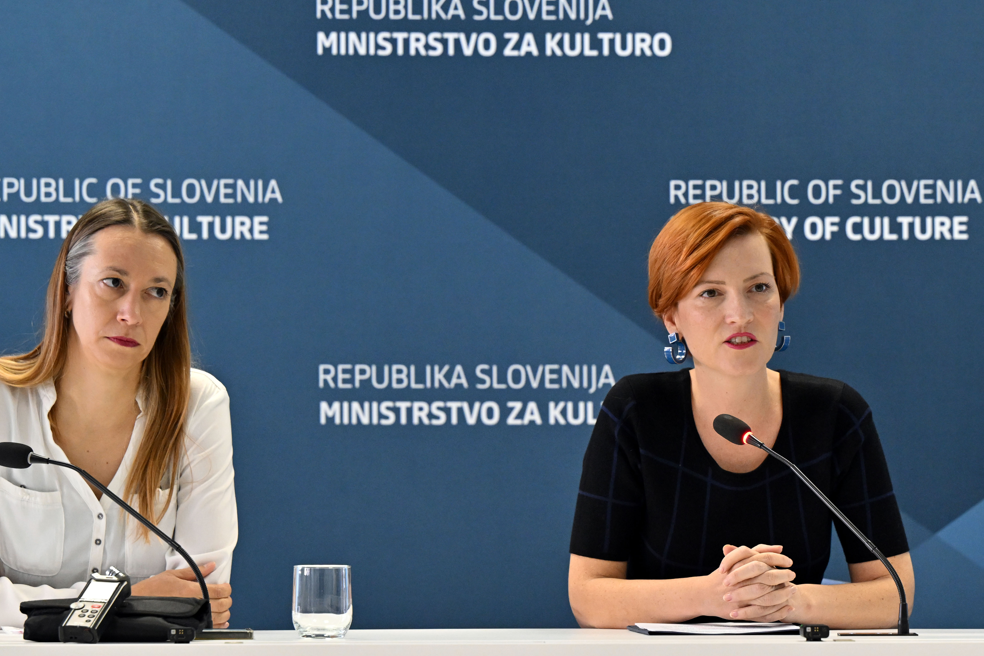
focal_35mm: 201
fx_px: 5493
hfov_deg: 10.2
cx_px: 536
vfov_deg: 6.8
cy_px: 219
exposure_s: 1/160
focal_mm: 115
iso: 2000
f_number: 3.5
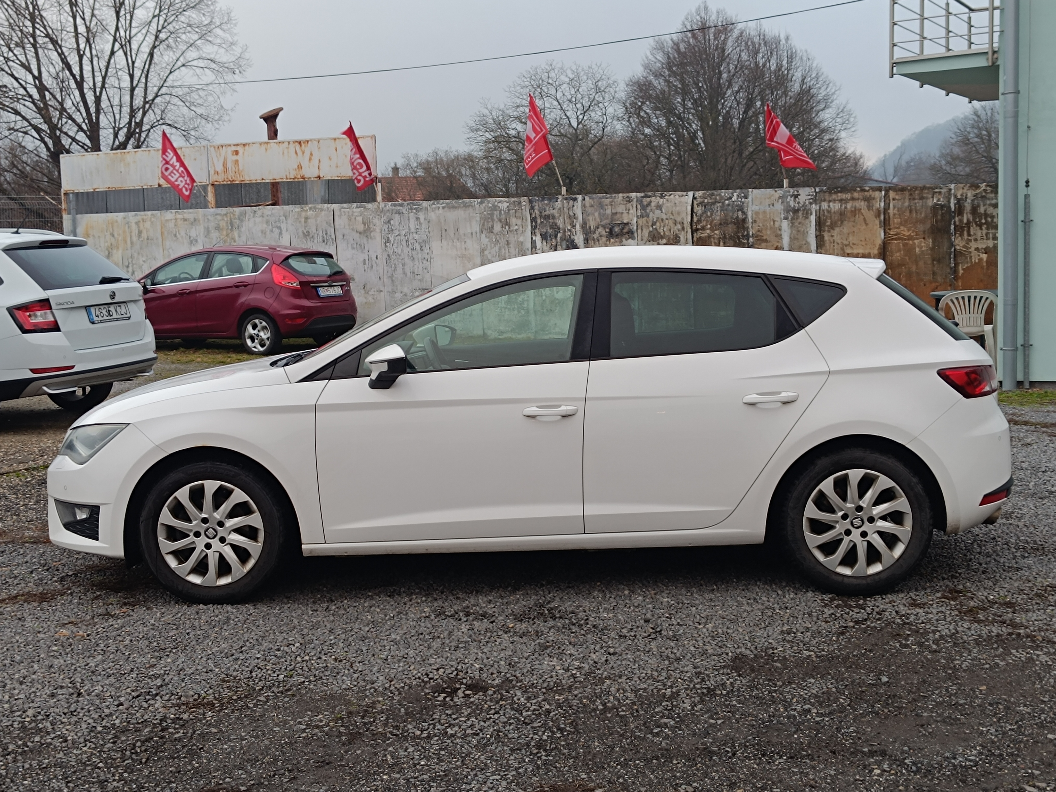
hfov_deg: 71.6
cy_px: 396
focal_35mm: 24
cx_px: 528
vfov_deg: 56.8
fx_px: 732
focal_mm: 5.59
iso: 110
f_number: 1.88
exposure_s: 1/101
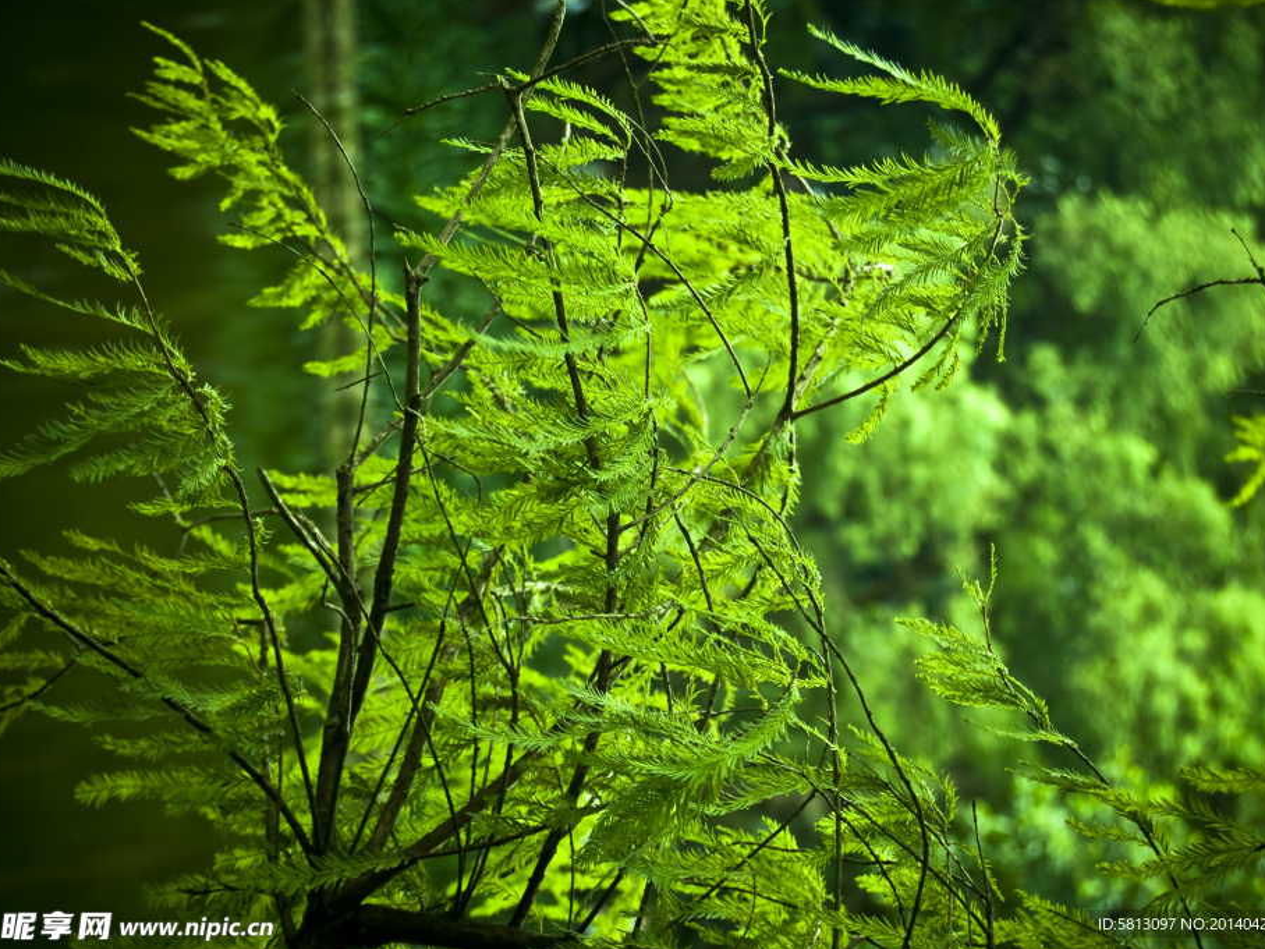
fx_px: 3272
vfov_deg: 16.5
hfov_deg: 21.9
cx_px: 692
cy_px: 474
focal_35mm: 90
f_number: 5.6
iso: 100
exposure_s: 1/20
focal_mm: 55
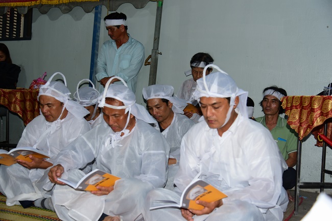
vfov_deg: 29.3
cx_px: 166
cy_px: 110
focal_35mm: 46
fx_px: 424
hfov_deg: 42.7
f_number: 4
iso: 320
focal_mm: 46
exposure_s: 1/60
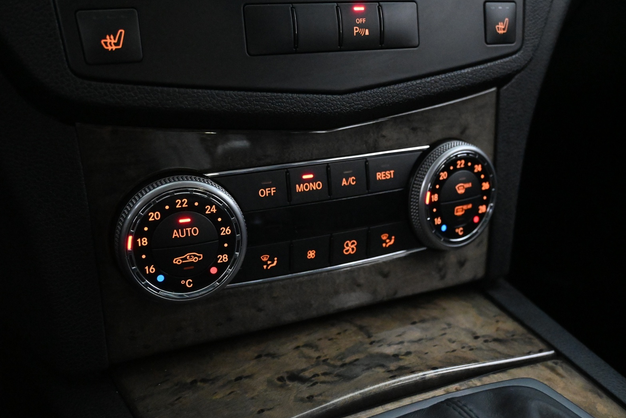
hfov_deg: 50.1
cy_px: 214
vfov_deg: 34.6
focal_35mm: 39
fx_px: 670
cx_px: 311
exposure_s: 1/40
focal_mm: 25
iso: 9000
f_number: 4.2
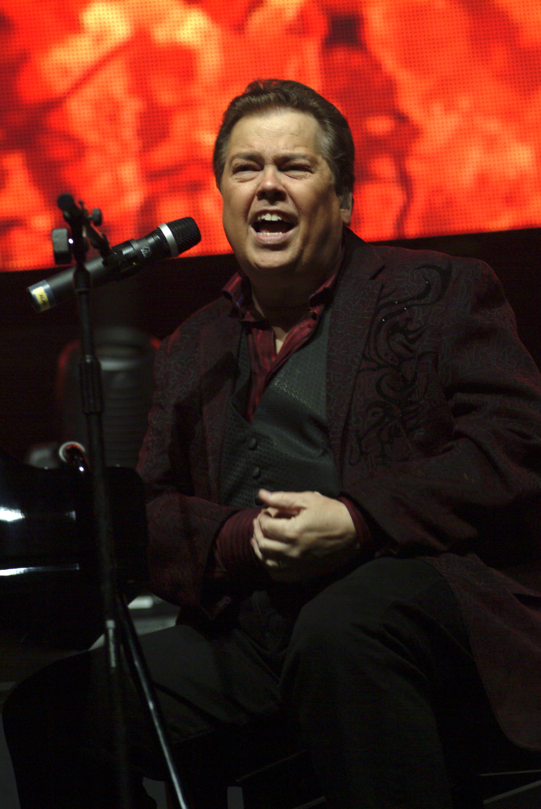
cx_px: 270
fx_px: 4249
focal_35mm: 189
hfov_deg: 7.3
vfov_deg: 10.9
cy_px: 404
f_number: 4
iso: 800
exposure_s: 1/250
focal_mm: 126
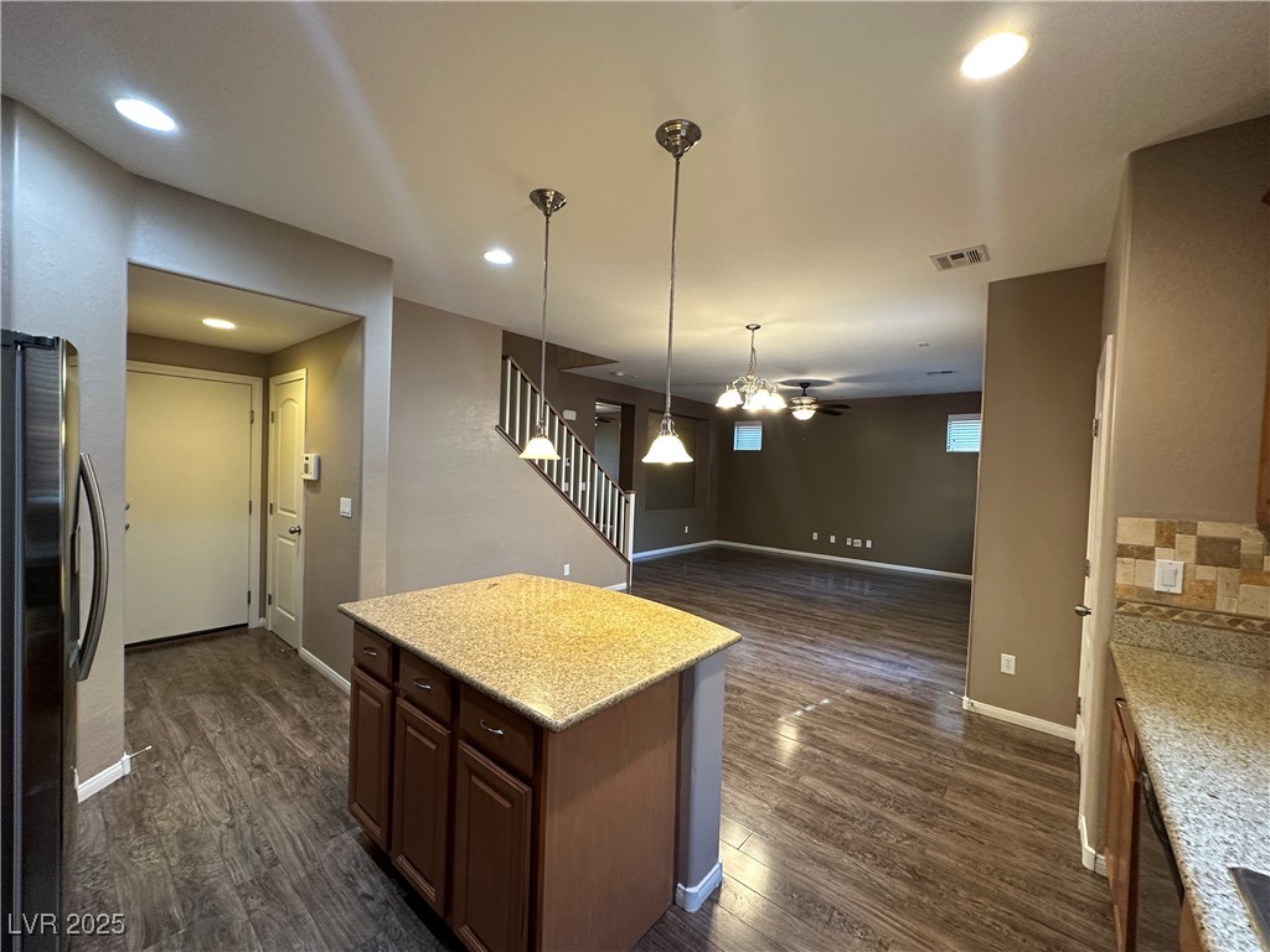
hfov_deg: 102.1
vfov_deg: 85.7
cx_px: 635
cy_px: 476
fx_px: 514
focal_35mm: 14
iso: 200
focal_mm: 2.22
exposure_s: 1/60
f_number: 2.2
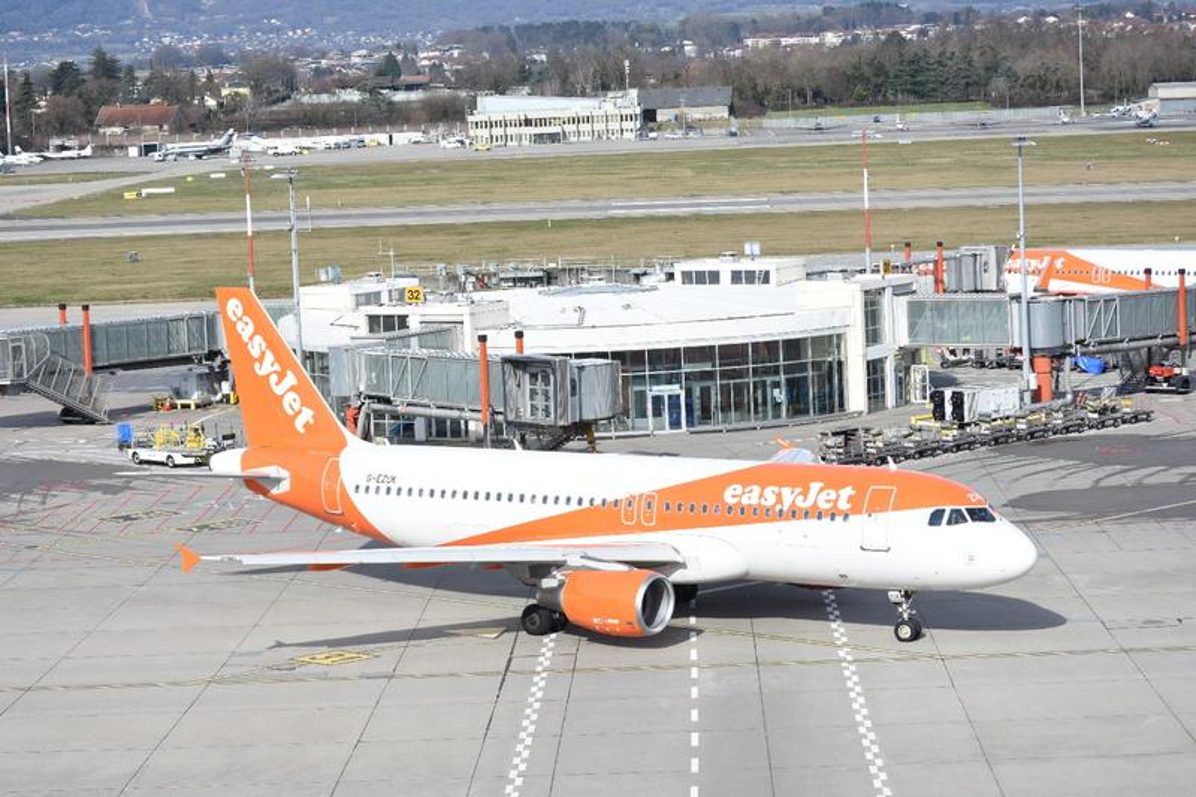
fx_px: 3238
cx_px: 598
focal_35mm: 98
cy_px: 398
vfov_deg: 14.0
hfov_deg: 20.9
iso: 200
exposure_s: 1/1000
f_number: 7.1
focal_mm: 65
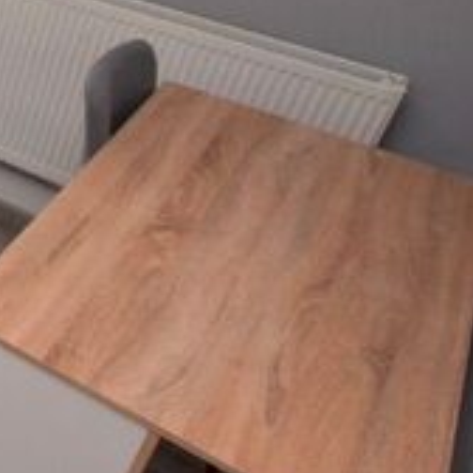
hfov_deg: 19.0
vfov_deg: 30.5
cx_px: -476
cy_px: 32
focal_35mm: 53
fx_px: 819
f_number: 5
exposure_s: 1/100
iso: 800
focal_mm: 10
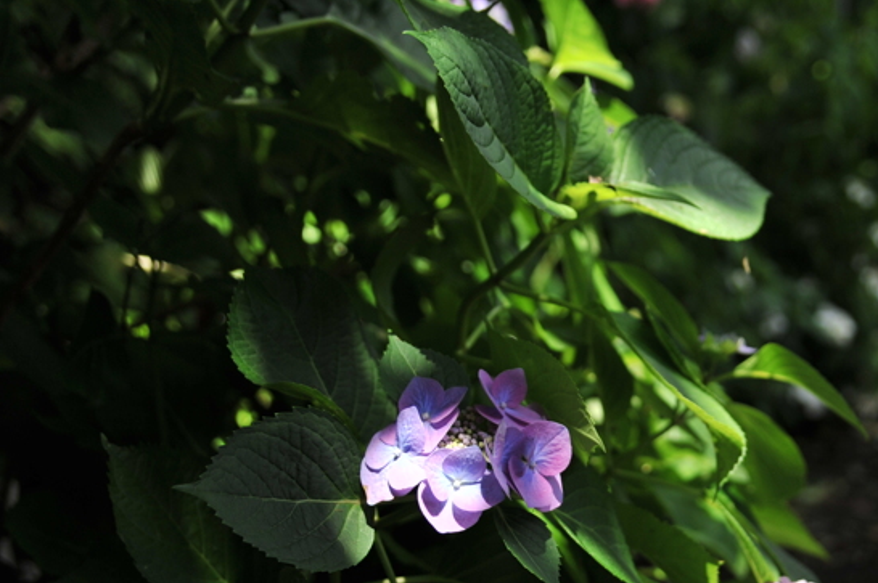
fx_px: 1462
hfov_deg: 33.0
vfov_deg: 22.1
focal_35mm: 60
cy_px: 504
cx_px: 627
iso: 200
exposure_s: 1/1250
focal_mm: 32
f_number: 2.8
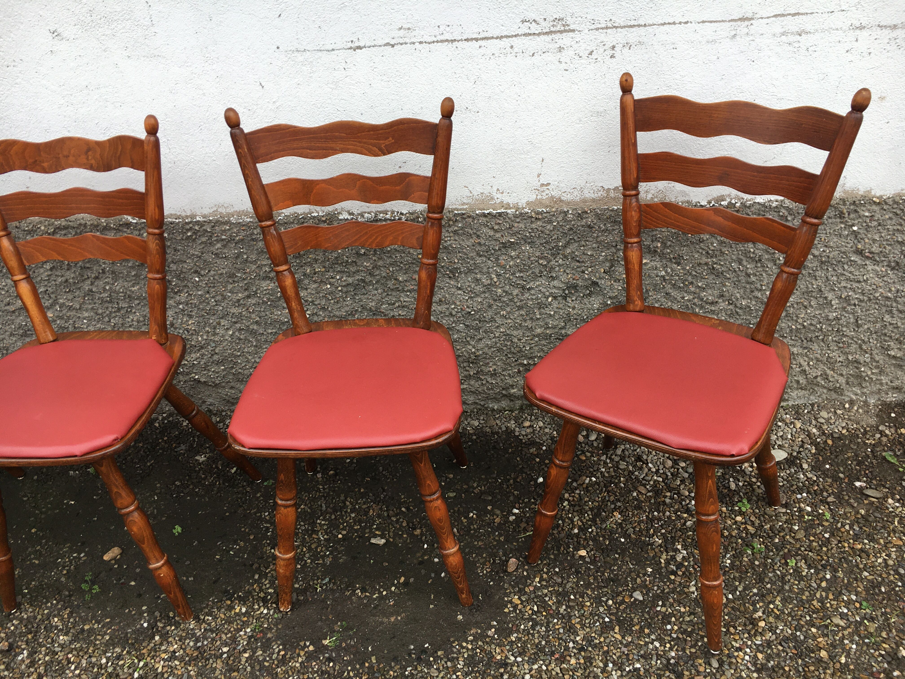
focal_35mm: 29
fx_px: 758
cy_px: 340
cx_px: 452
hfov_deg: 61.7
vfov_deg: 48.2
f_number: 2.2
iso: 25
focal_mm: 4.15
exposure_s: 1/180
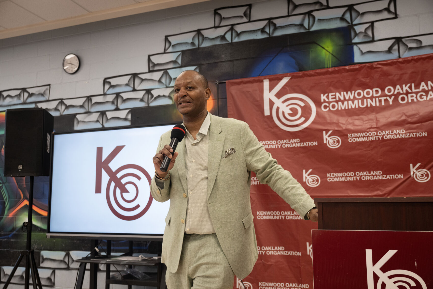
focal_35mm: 36
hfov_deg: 53.1
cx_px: 216
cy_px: 144
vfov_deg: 36.9
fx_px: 433
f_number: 3.5
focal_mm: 36
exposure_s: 1/250
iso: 1600
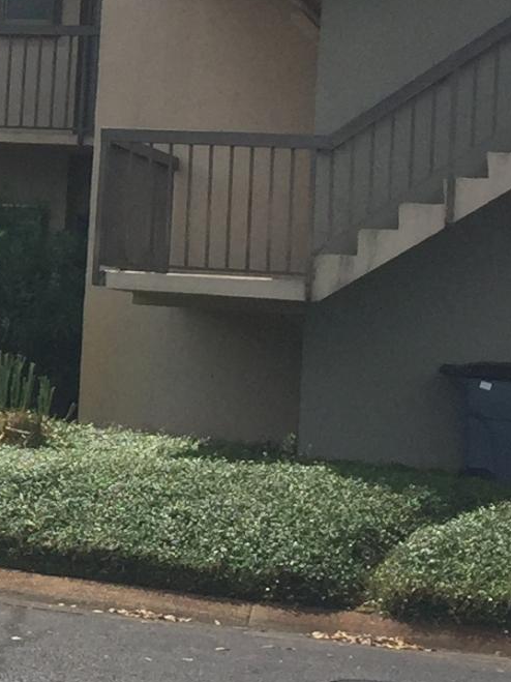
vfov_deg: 14.8
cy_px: 130
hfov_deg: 10.2
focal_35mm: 132
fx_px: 2599
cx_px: -566
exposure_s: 1/2825
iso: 32
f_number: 2.2
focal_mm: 4.15
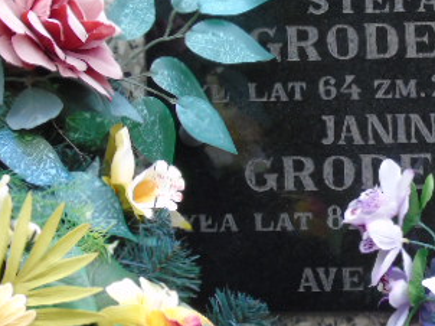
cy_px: 154
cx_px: 426
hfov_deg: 6.6
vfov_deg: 4.9
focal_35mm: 301
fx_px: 3779
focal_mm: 25
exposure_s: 1/125
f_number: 4.7
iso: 320
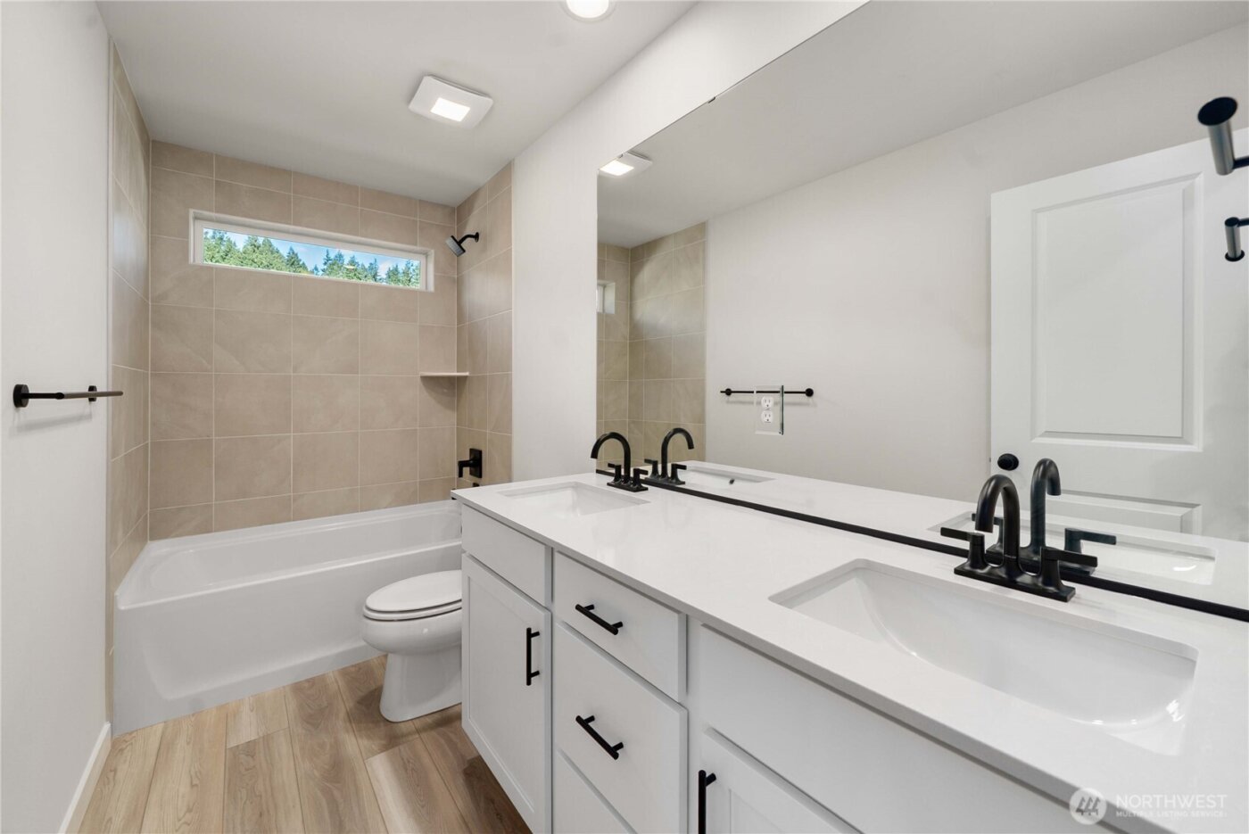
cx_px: 624
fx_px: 451
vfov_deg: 85.5
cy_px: 417
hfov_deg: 108.3
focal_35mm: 13
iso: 1000
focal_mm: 13
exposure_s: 1/13
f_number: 7.1
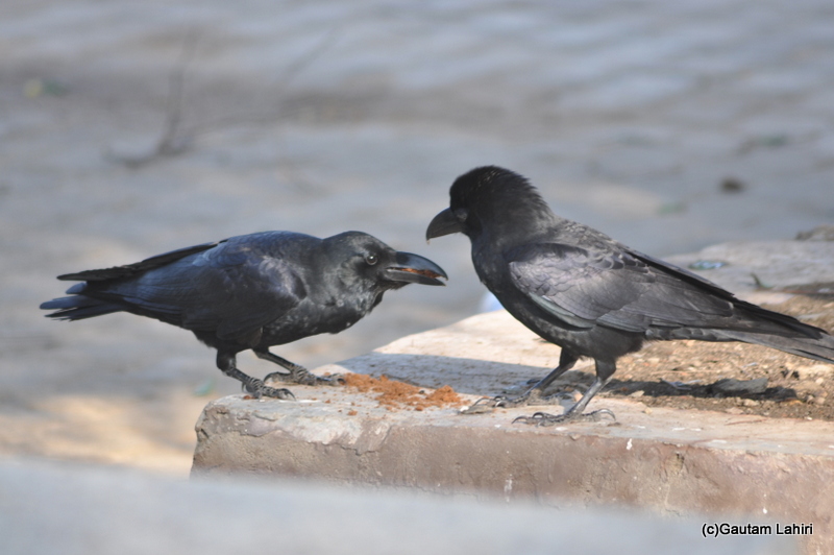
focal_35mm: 450
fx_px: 10416
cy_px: 278
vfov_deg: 3.0
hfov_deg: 4.6
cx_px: 417
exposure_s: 1/125
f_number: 5.6
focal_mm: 300
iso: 200
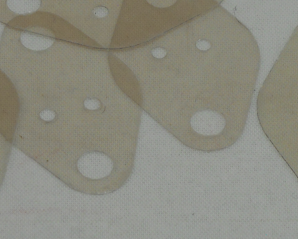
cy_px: 63
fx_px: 3069
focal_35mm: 348
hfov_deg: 5.6
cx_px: 188
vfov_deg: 4.4
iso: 110
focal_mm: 18.2
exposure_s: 1/60
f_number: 5.8
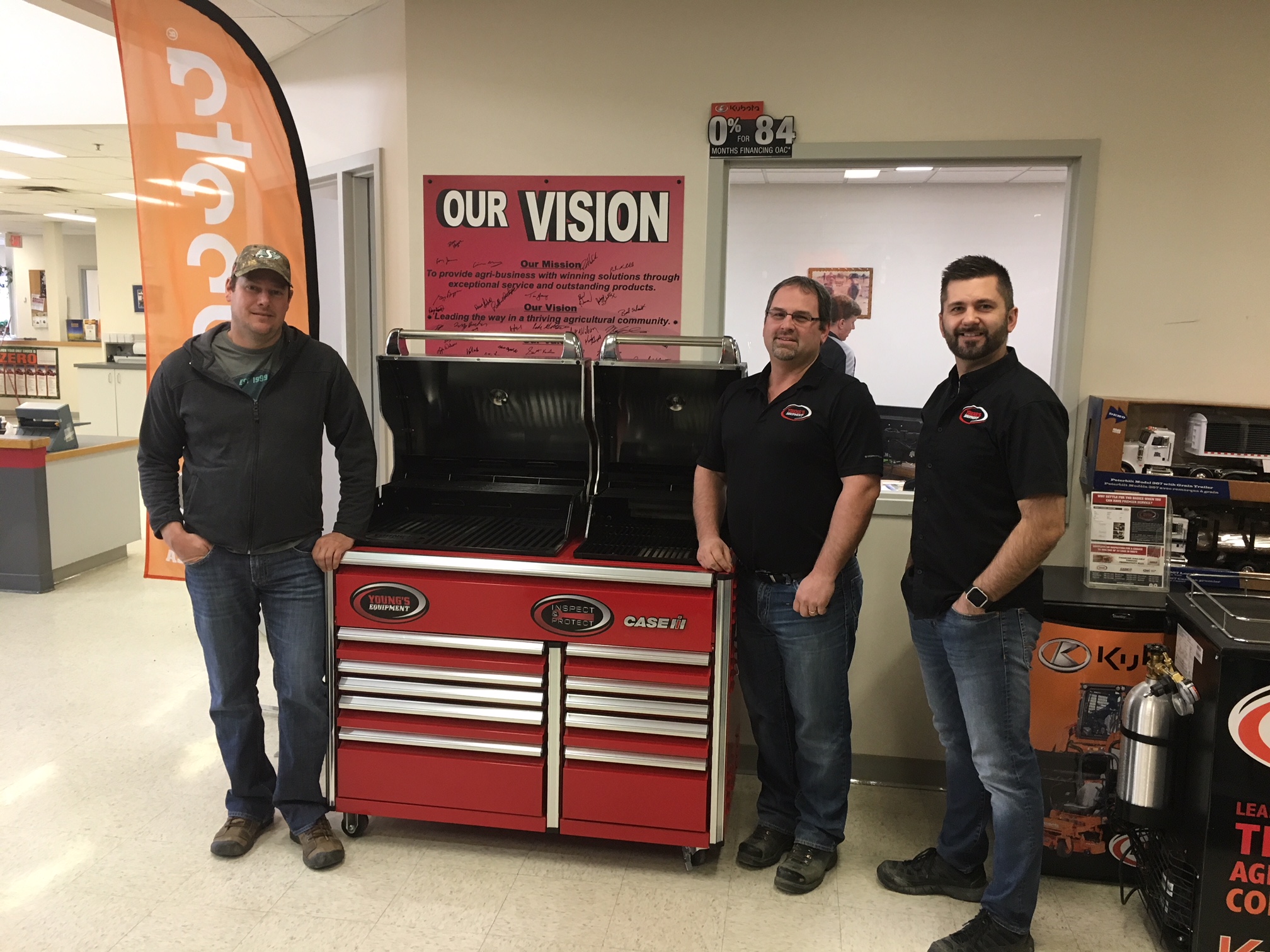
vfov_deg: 48.2
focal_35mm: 29
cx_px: 635
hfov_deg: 61.7
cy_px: 476
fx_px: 1064
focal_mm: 4.15
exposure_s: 1/30
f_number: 2.2
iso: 100
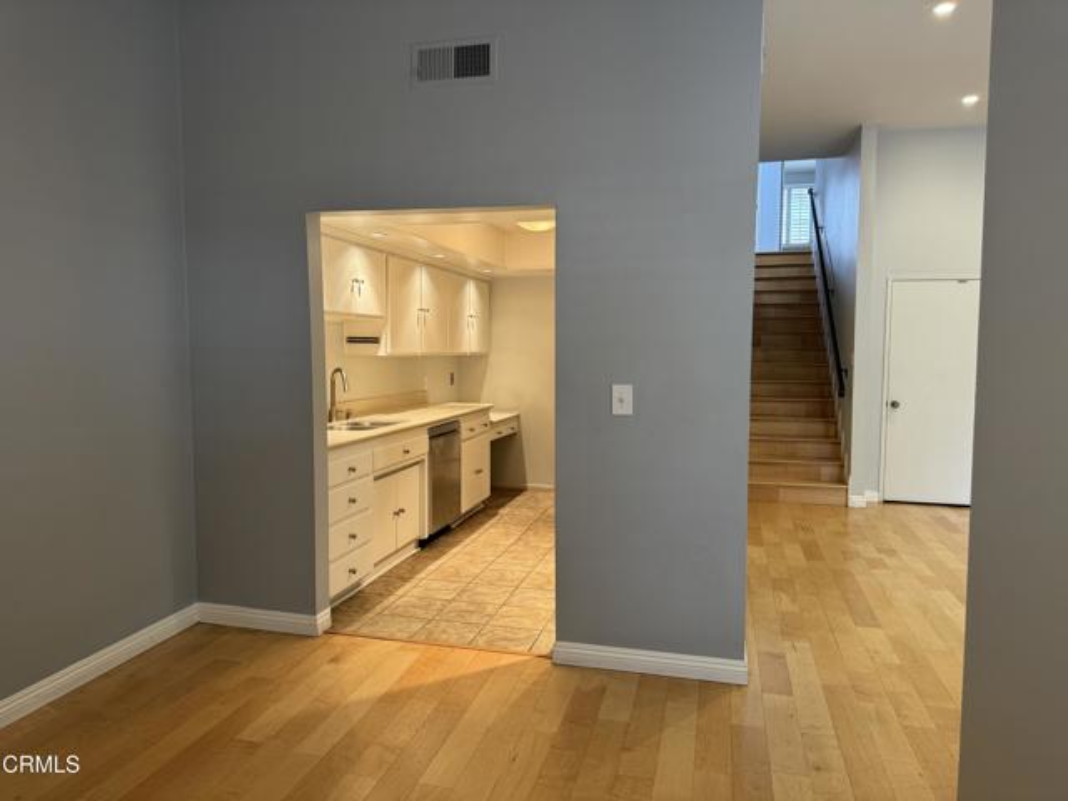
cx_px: 534
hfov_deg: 71.6
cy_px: 400
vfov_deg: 56.8
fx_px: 740
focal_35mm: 24
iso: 160
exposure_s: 1/60
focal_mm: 6.76
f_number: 1.78
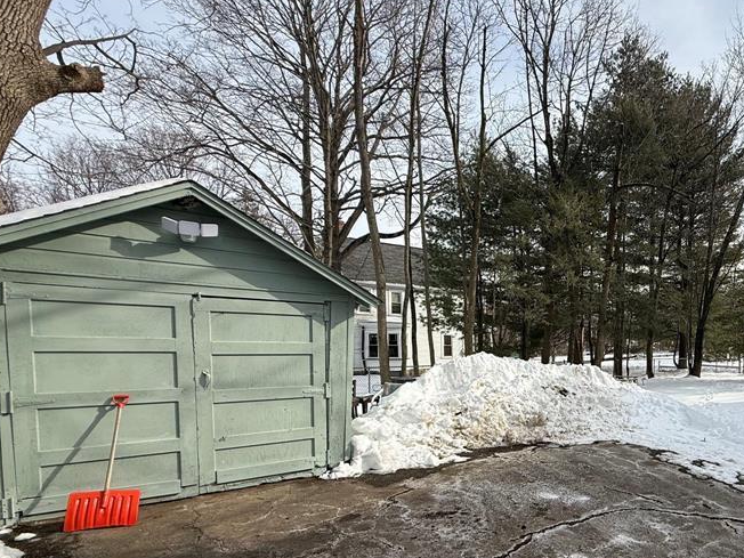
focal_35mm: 22
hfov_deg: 70.7
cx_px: 567
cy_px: 374
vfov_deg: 59.6
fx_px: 473
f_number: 2.2
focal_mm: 2.22
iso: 50
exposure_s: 1/1339
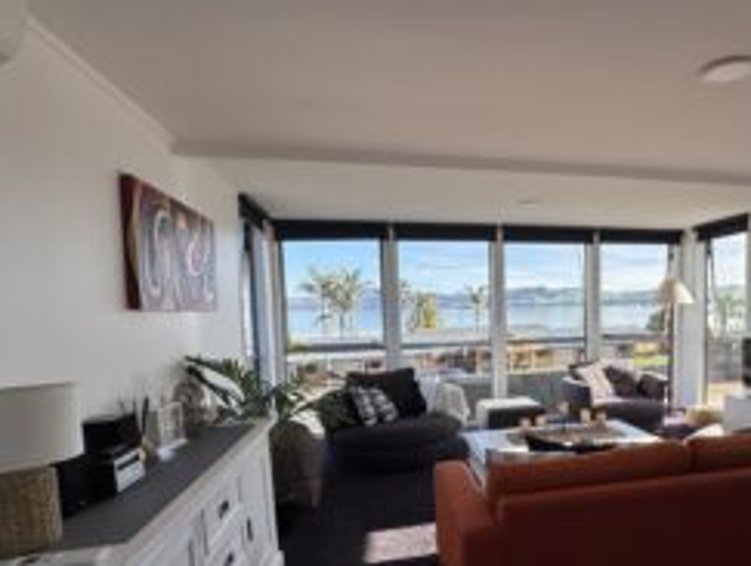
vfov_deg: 58.4
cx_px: 510
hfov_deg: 71.3
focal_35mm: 23
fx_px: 500
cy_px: 346
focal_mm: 2.22
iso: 40
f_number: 2.2
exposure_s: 1/266
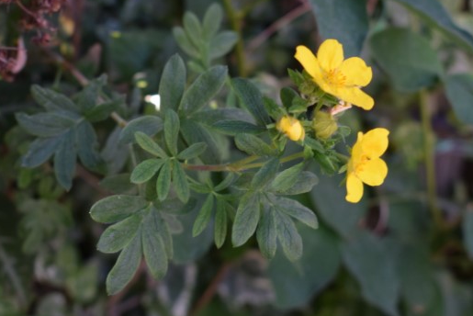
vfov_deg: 15.6
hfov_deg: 23.1
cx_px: 268
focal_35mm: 88
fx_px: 1157
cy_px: 149
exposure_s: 1/125
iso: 560
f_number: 5.6
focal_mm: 42
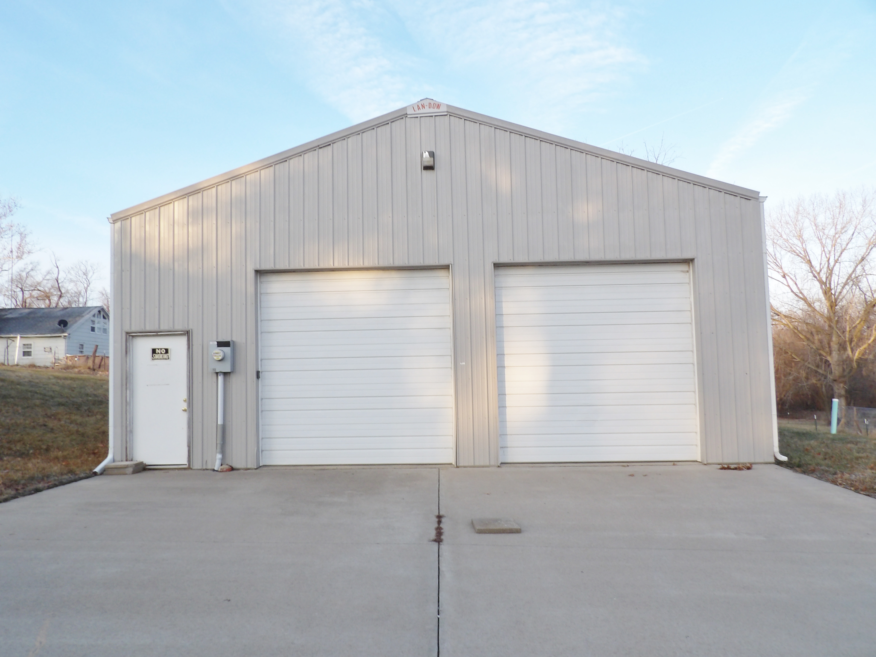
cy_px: 328
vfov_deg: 56.8
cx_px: 438
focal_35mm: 24
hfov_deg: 71.6
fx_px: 607
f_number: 5.6
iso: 100
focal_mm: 4.3
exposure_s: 1/83
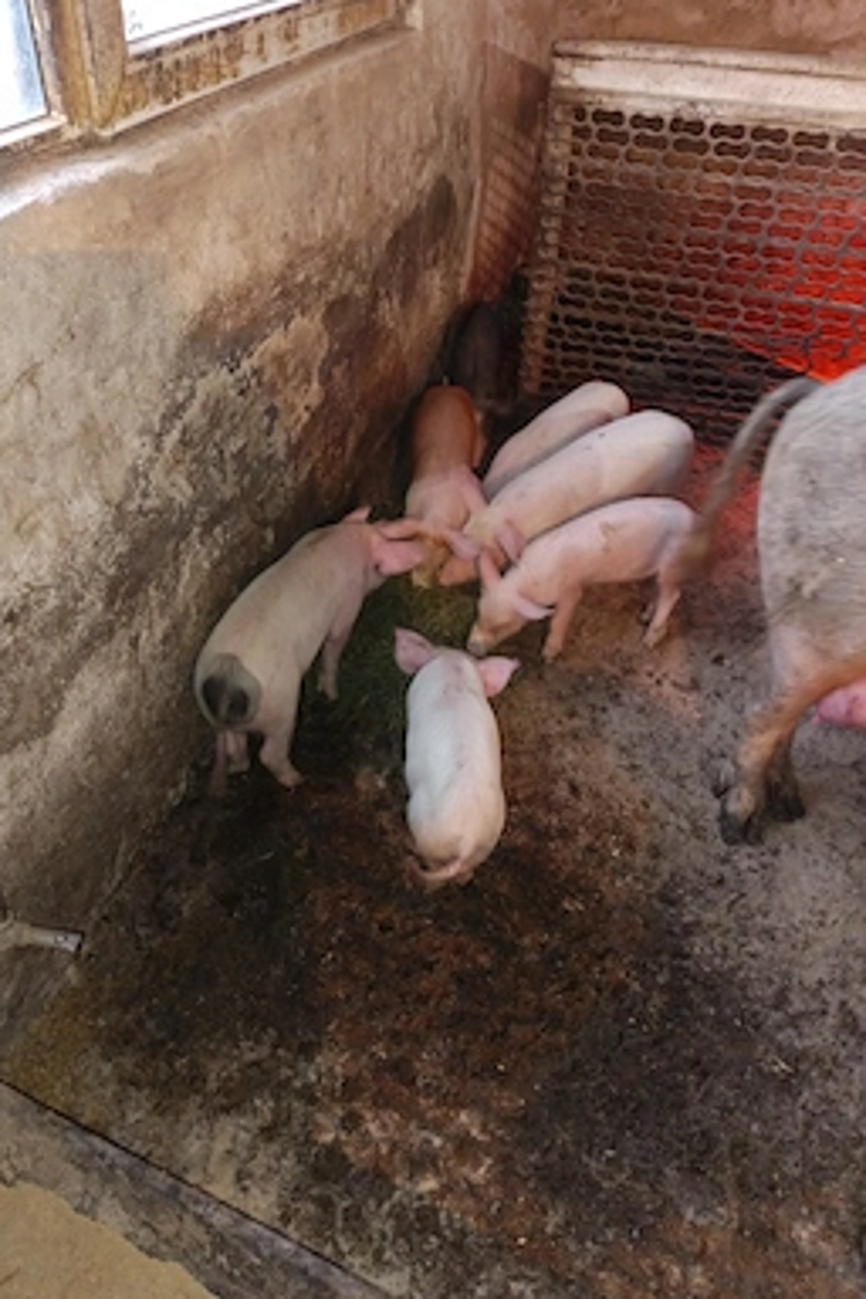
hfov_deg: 49.5
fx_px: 938
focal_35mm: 26
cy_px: 636
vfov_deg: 69.4
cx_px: 416
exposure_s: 1/20
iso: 1612
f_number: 1.7
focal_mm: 5.31
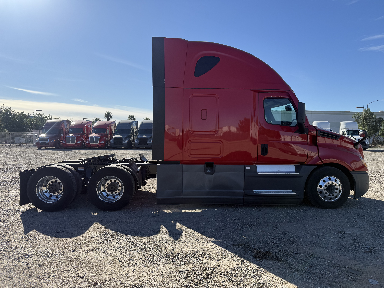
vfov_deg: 56.8
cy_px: 144
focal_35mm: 24
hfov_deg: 71.6
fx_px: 266
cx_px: 192
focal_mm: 6.76
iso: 80
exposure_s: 1/5319
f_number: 1.78
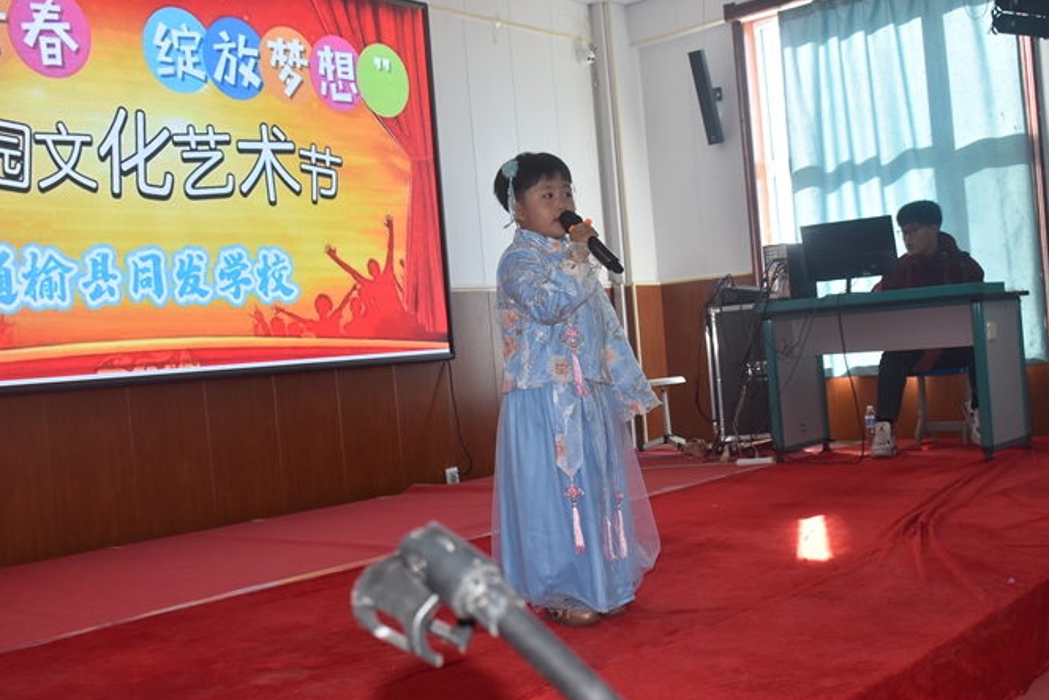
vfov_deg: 32.3
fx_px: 1210
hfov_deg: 46.9
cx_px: 517
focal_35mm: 42
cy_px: 355
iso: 720
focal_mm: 27
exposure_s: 1/125
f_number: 5.6
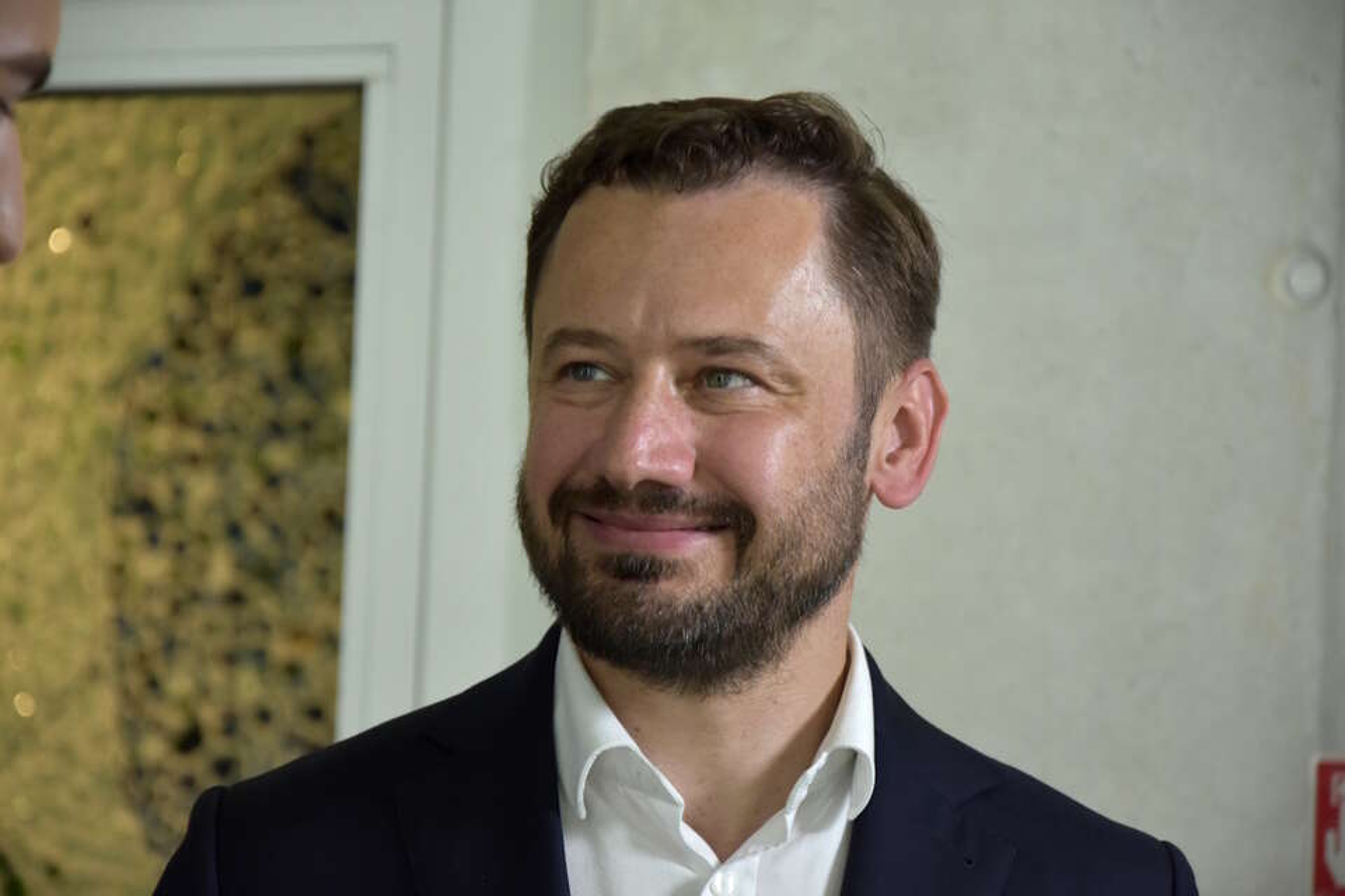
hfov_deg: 13.0
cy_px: 448
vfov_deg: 8.7
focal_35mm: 158
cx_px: 672
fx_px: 5884
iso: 800
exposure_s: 1/125
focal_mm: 105
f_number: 5.6
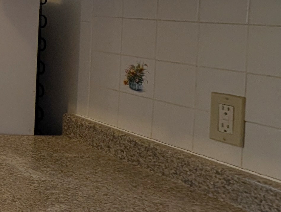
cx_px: -309
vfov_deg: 27.2
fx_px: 423
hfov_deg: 18.2
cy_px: 23
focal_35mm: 52
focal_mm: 2.23
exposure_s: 1/132
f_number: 1.95
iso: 123
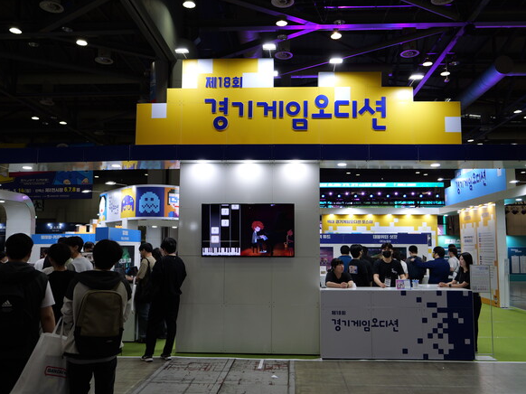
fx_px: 501
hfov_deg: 55.4
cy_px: 202
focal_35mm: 33
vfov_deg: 42.9
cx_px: 266
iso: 200
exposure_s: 1/60
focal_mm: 16
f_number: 3
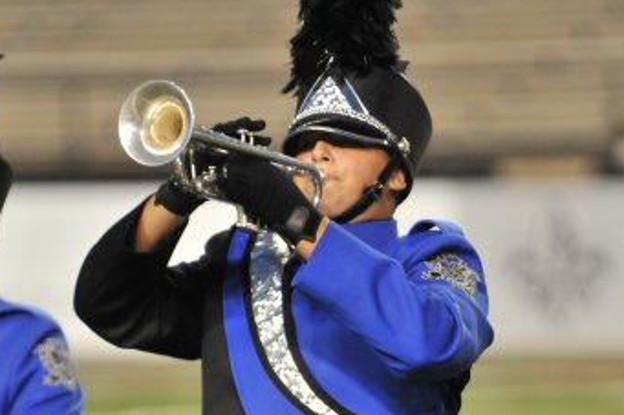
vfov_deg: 2.6
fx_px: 9147
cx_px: 314
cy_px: 422
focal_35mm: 528
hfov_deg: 3.9
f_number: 2.8
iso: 1600
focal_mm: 200
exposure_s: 1/400
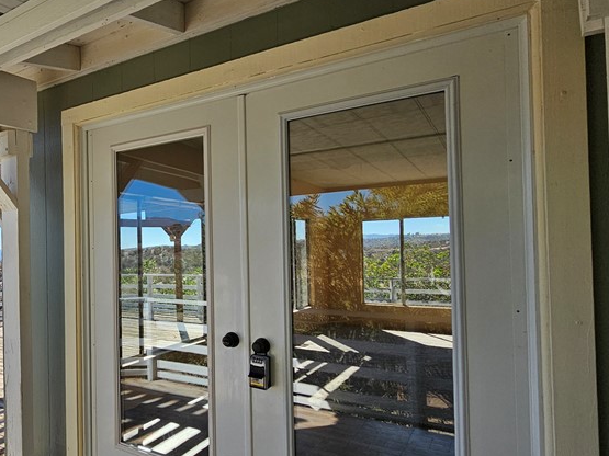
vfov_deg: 56.7
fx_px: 422
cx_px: 82
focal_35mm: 24
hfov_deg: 62.3
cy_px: 250
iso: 50
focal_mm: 2.2
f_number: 2.2
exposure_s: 1/1290
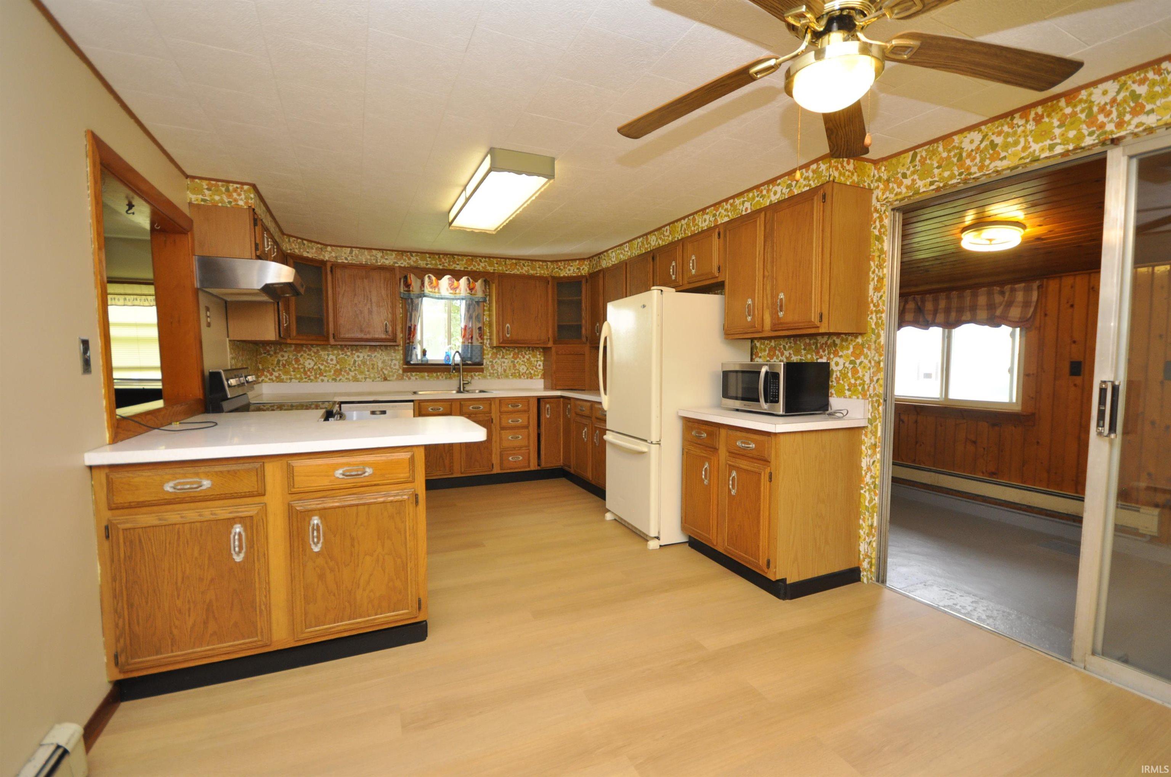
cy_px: 388
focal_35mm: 15
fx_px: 487
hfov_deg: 100.5
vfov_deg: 77.2
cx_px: 586
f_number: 4
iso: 500
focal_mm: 10
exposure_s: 1/60
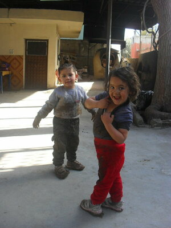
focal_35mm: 35
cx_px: 86
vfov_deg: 52.6
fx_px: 231
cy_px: 114
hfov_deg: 40.7
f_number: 3.2
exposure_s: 1/125
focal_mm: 6.3
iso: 100
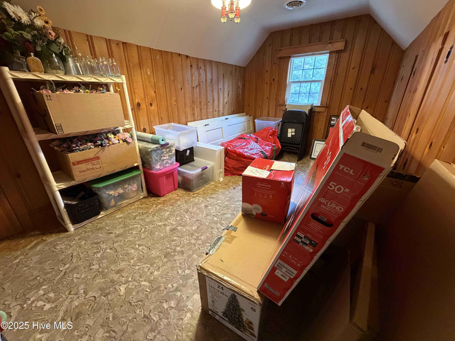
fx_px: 184
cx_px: 228
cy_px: 170
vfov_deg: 85.7
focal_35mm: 14
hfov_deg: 102.1
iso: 800
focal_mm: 2.22
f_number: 2.2
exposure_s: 1/60
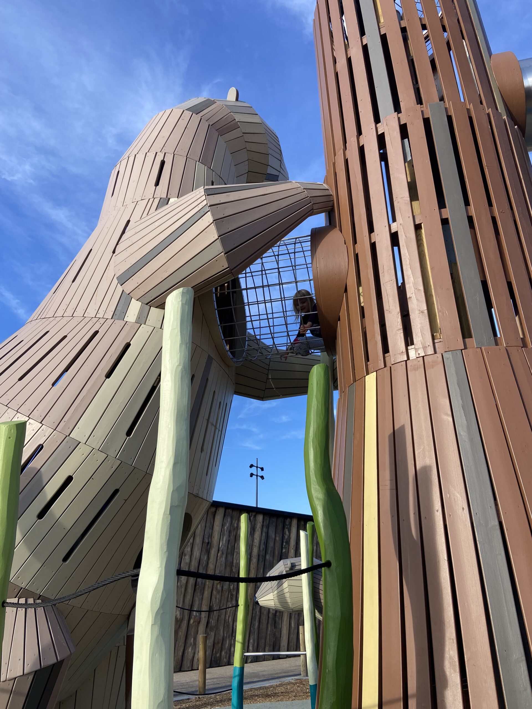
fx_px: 533
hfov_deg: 53.1
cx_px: 266
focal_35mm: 26
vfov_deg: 67.3
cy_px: 354
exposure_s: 1/1447
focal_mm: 4.25
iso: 32
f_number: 1.8
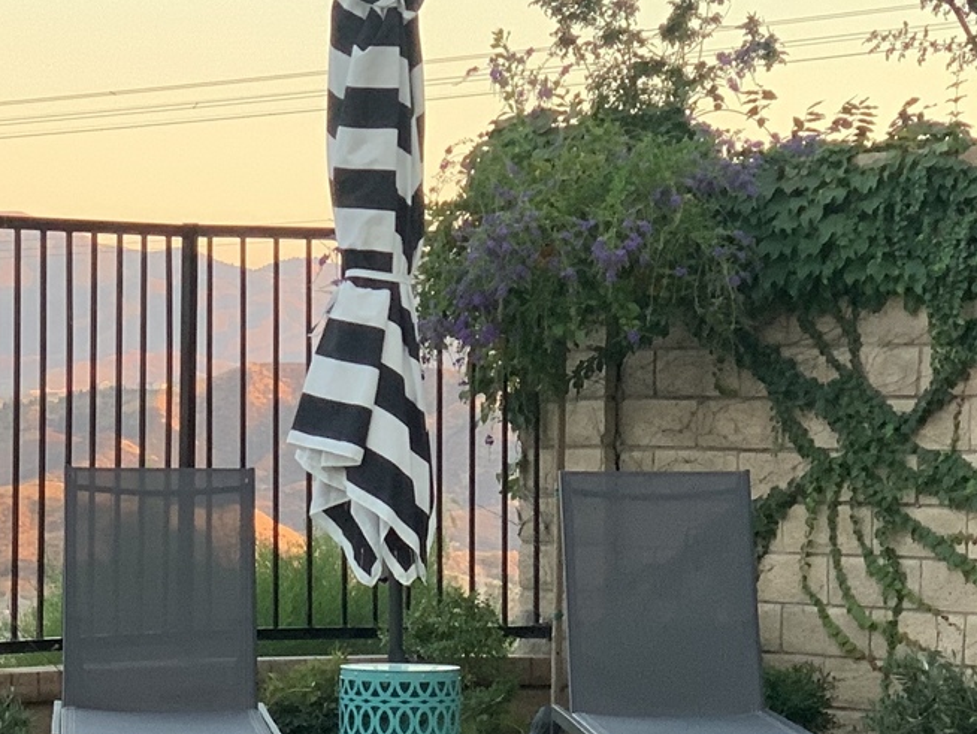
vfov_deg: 9.2
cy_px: 945
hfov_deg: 12.4
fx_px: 4489
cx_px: 226
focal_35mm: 159
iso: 100
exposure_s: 1/122
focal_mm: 6
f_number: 2.4
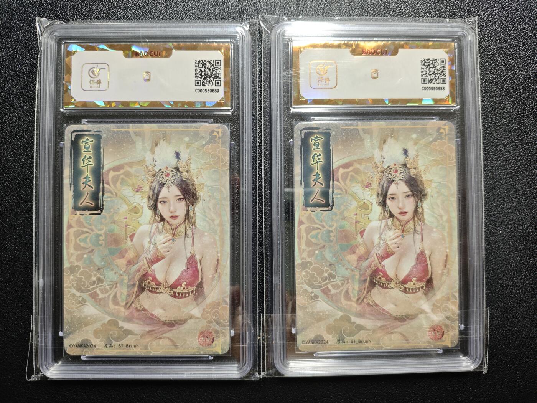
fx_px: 403
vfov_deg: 53.1
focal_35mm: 26
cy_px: 202
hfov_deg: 67.3
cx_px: 268
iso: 200
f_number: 1.5
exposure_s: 1/50
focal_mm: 4.94
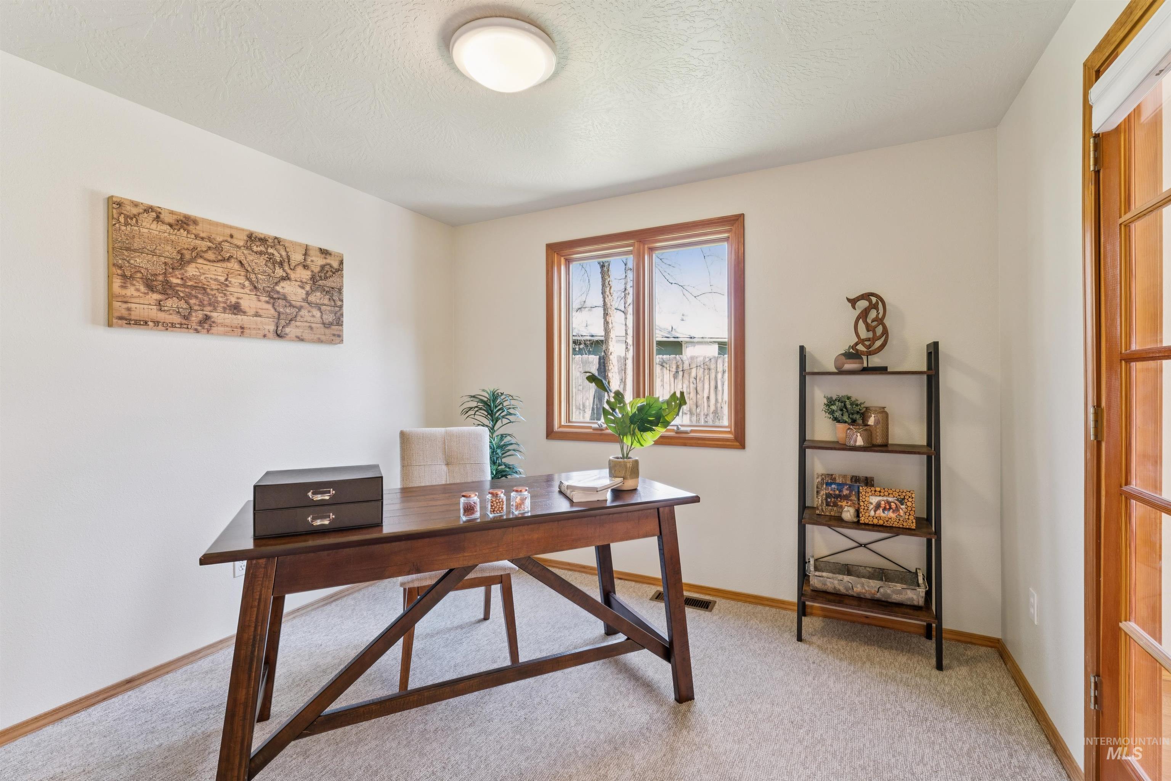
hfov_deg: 98.2
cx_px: 586
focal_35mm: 16
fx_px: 507
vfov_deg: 75.1
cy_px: 390
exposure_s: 1/4
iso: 400
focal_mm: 15.6
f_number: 13
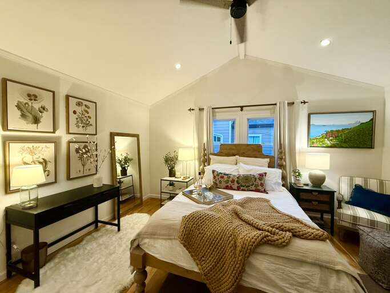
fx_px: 158
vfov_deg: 85.7
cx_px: 195
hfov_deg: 102.1
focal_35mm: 14
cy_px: 146
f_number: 2.2
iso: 200
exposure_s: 1/60
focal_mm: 2.22
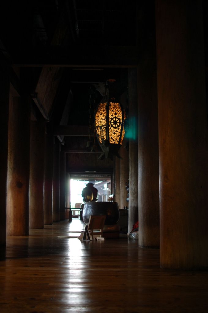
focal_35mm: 52
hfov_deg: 25.7
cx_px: 104
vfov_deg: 37.9
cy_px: 156
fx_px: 456
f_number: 1.8
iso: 200
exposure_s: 1/5
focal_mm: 35
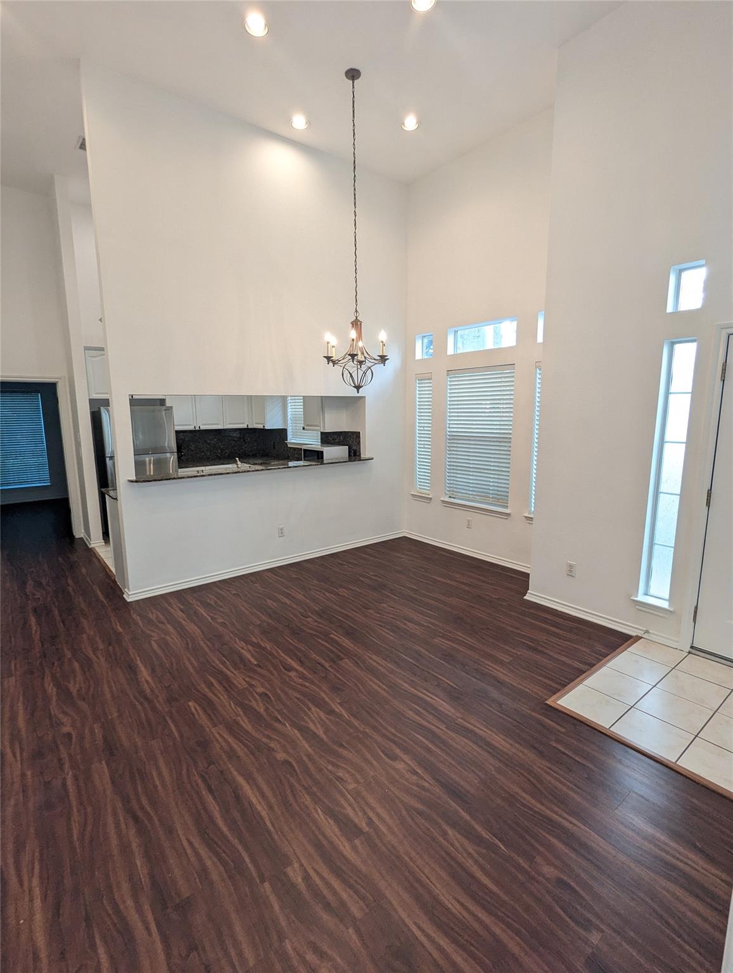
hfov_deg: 78.3
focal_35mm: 16
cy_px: 486
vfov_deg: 94.4
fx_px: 450
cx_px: 366
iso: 202
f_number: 2.2
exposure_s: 1/60
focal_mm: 2.35
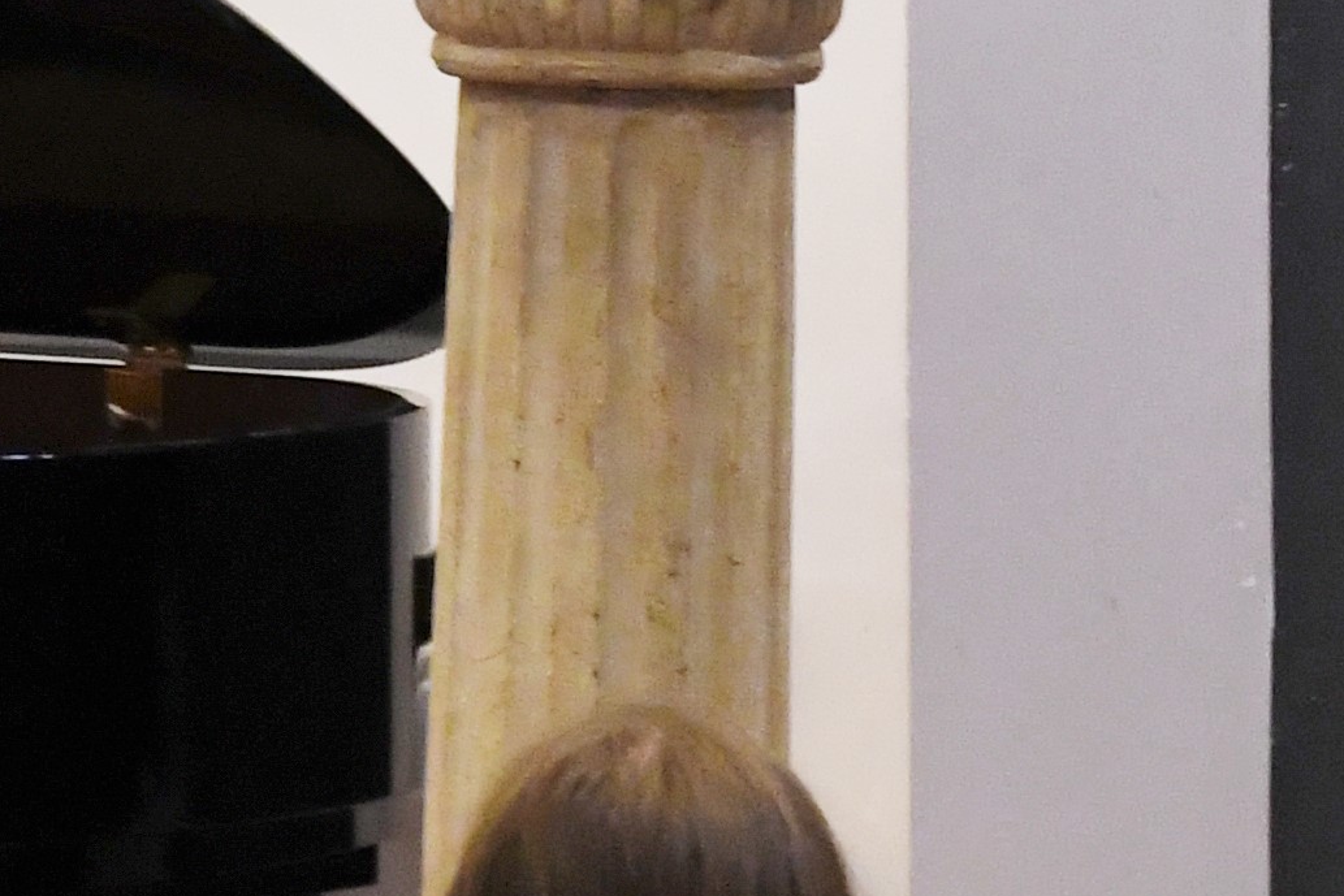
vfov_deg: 2.9
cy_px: 456
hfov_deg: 4.4
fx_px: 17511
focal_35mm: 469
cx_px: 1853
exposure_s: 1/25
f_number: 6.3
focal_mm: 58
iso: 2000
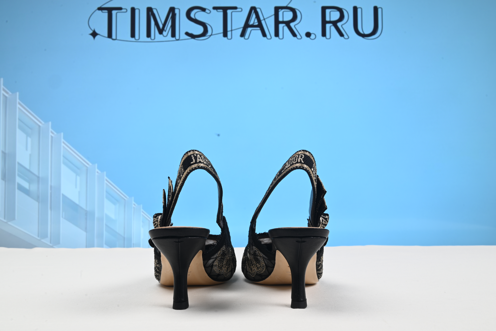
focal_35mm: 40
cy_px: 166
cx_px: 248
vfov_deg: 33.4
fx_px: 551
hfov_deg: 48.4
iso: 100
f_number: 16
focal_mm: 40
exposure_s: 1/2.5
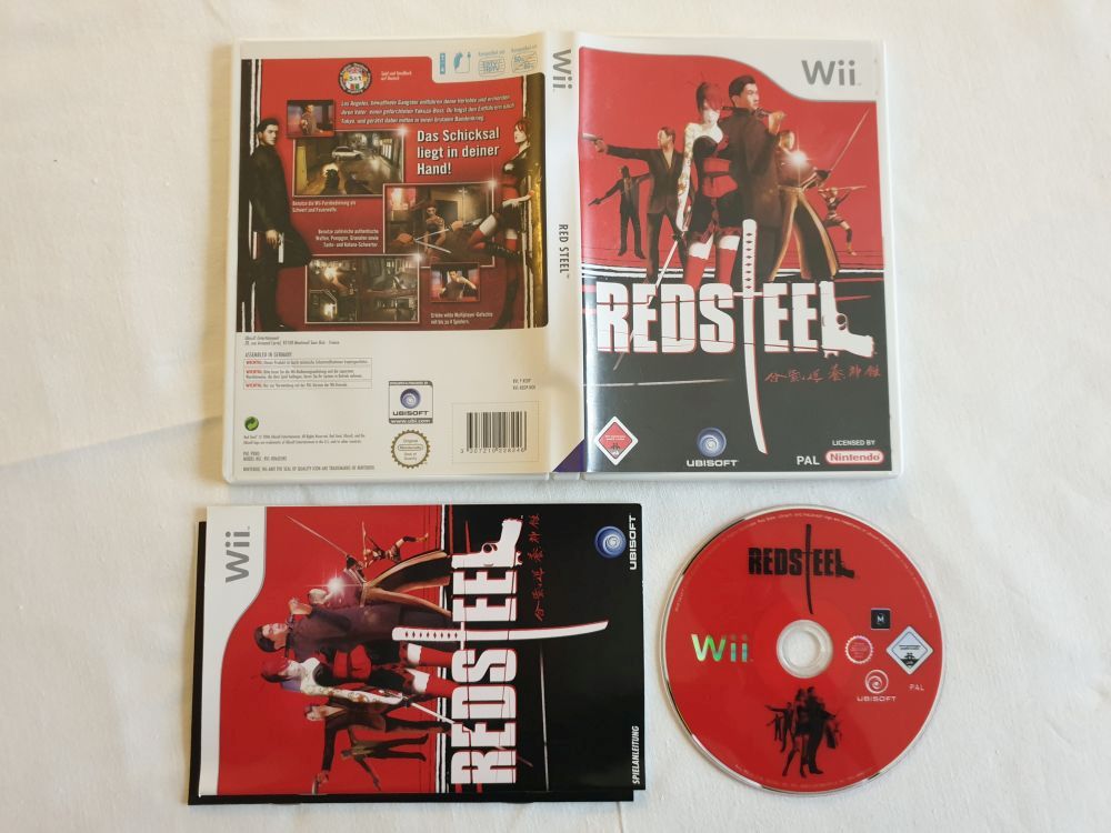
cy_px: 416
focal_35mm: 26
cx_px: 556
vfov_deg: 53.1
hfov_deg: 67.3
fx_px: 834
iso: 250
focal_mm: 4.3
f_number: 1.5
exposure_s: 1/25
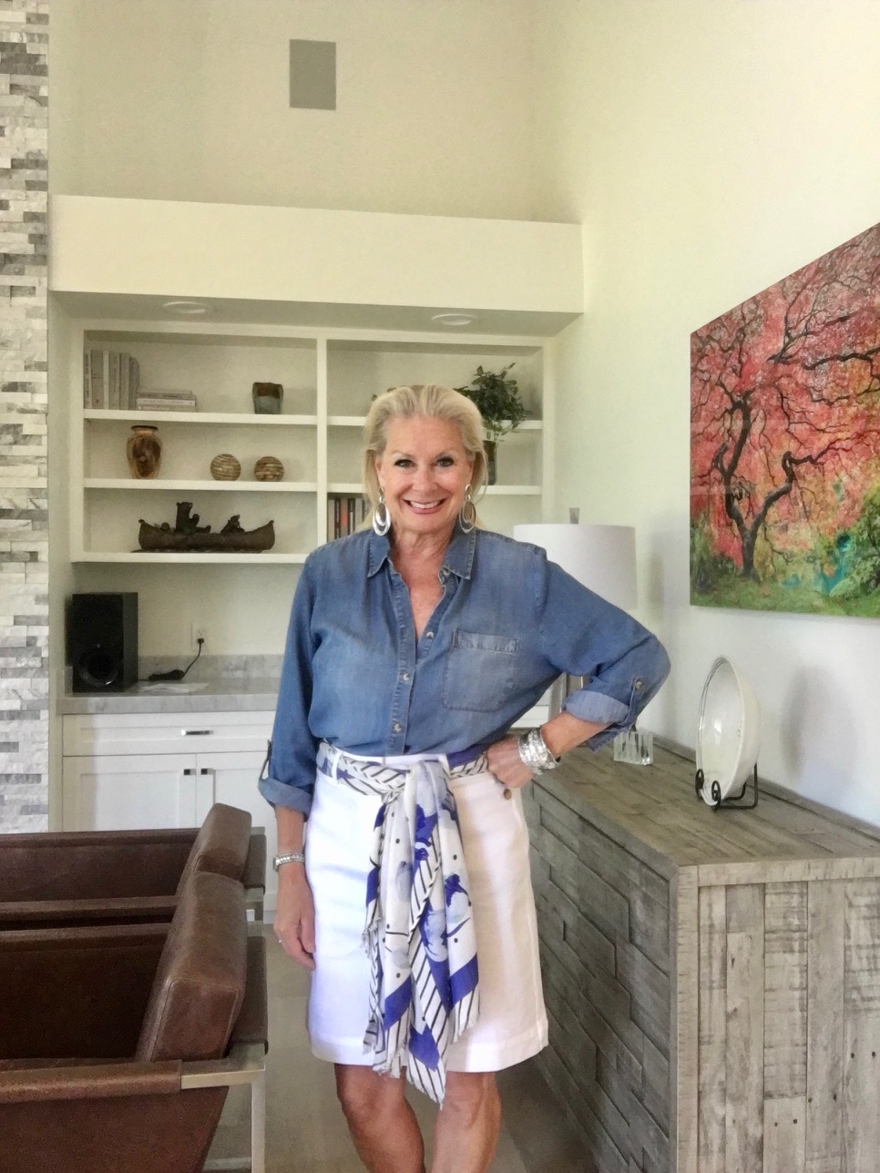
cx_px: 440
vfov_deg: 58.4
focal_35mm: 31
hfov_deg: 45.4
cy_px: 586
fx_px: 1051
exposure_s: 1/15
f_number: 2.2
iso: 100
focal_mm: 2.65
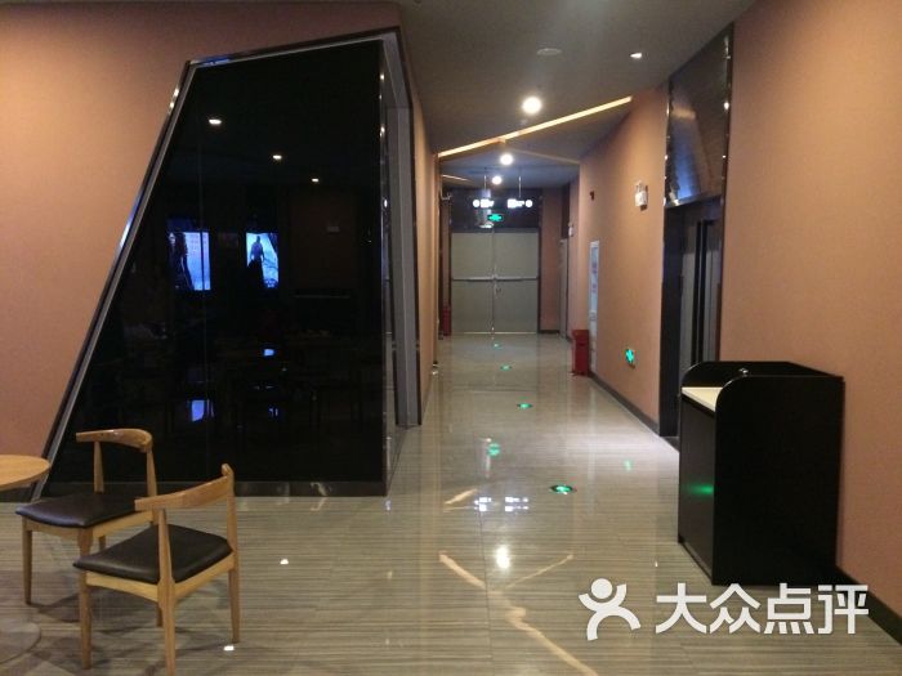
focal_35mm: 29
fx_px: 756
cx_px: 451
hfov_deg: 61.7
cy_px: 338
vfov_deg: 48.2
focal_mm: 4.15
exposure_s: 1/17
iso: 500
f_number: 2.2
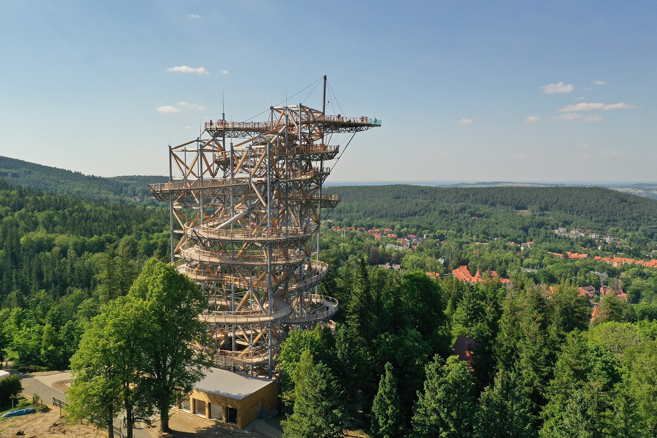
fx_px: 511
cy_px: 219
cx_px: 328
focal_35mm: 28
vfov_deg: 46.4
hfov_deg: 65.5
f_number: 6.3
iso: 100
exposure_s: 1/500
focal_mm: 10.26
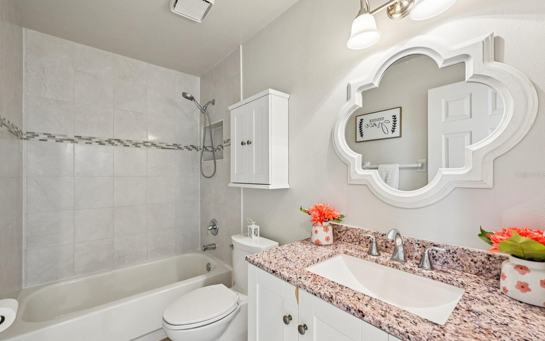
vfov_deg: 74.8
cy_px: 175
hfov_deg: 101.4
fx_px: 223
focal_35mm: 15
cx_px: 261
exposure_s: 1/8
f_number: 8
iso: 400
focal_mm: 14
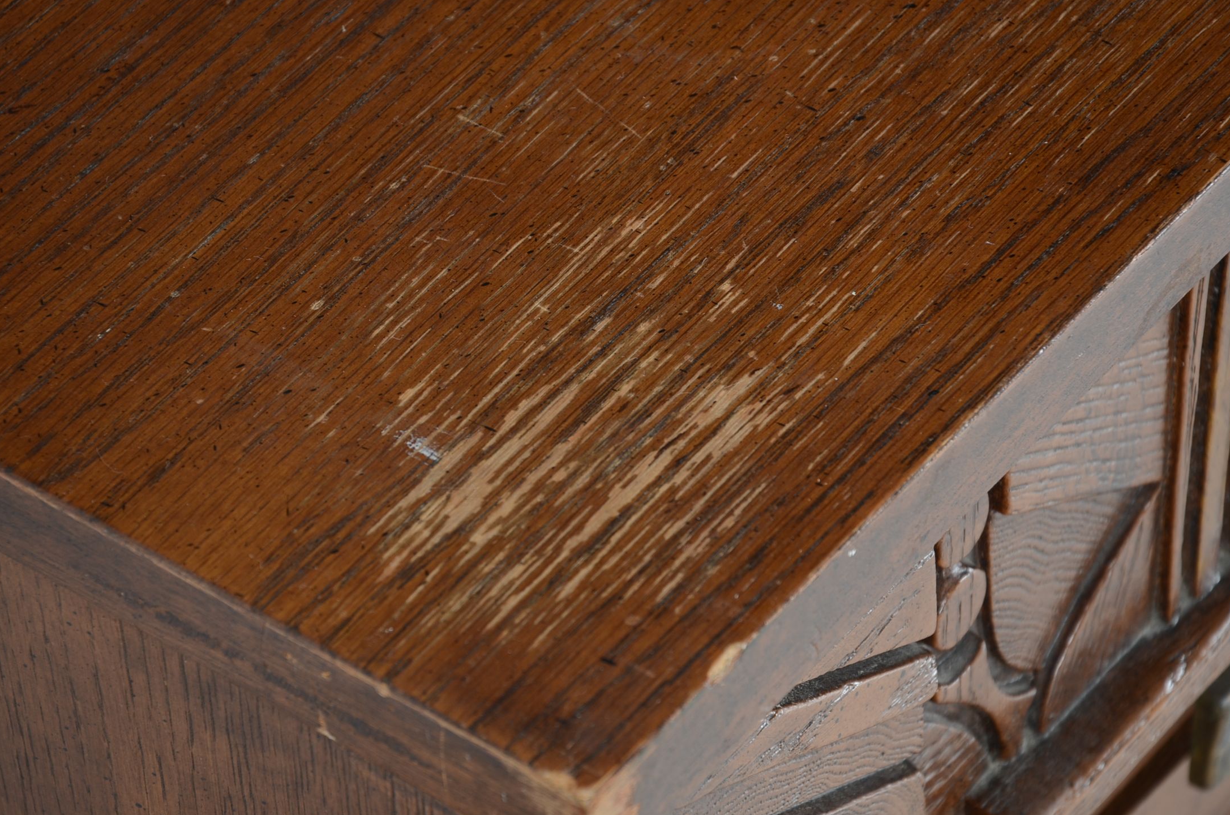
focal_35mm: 179
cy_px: 394
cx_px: 586
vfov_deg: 7.7
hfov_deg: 11.5
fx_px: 6088
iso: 125
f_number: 6.3
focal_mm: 105
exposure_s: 1/80
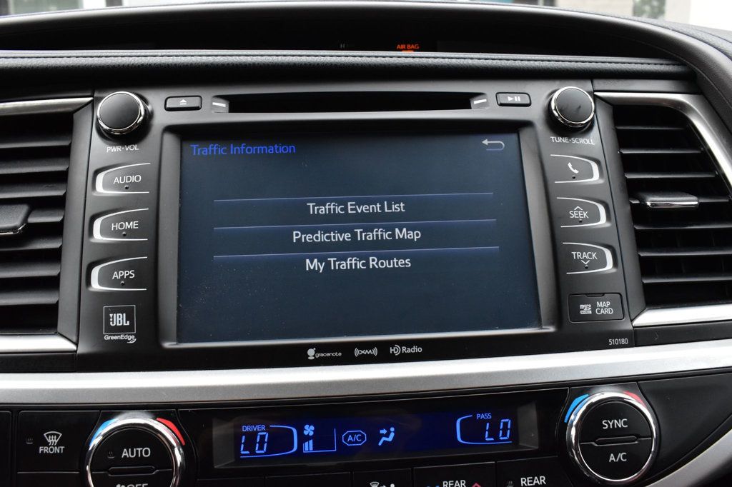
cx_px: 366
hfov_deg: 57.2
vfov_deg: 39.9
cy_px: 244
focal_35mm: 33
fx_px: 671
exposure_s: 1/200
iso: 2500
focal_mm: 22
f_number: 10
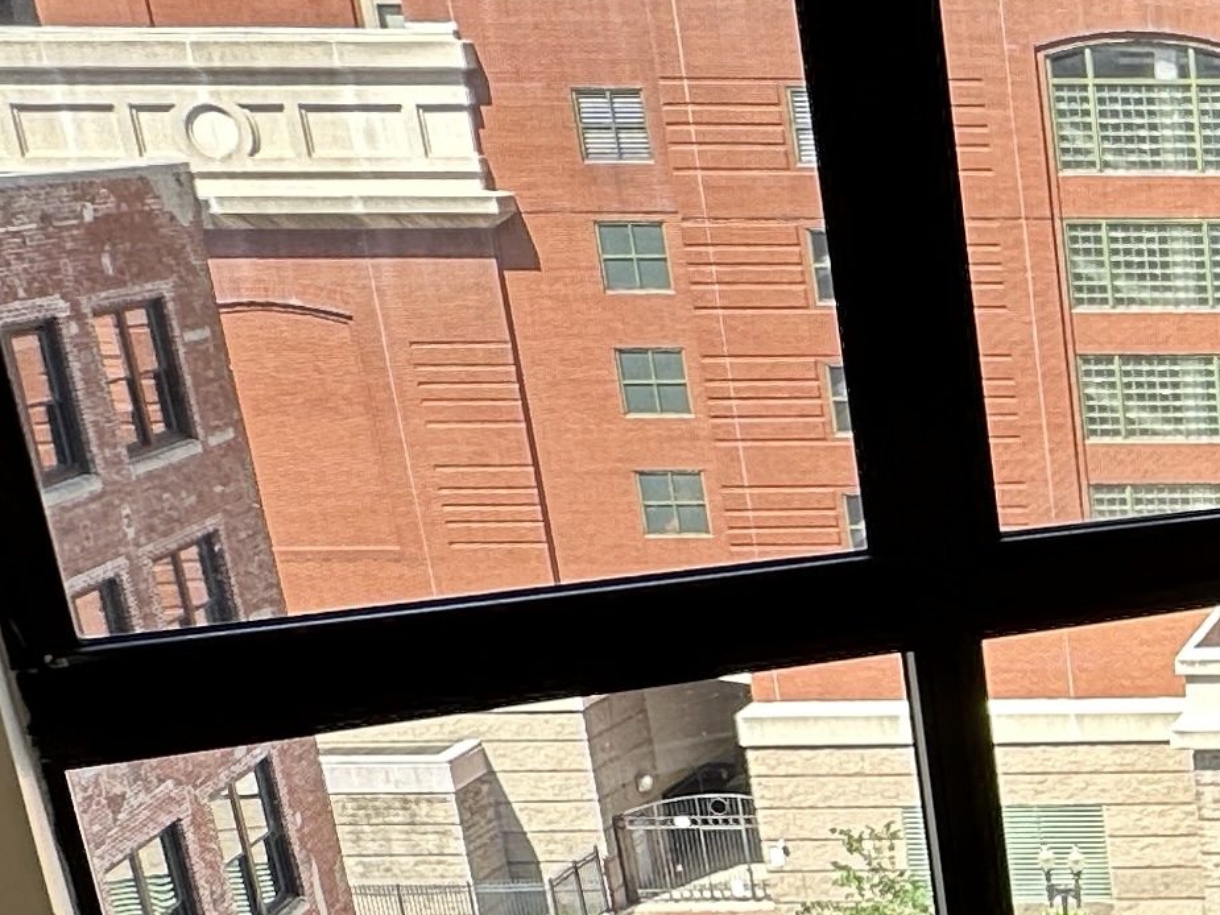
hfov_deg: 25.3
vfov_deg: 23.4
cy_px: 819
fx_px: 2150
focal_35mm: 61
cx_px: 1754
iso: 40
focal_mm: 2.22
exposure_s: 1/198
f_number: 2.2
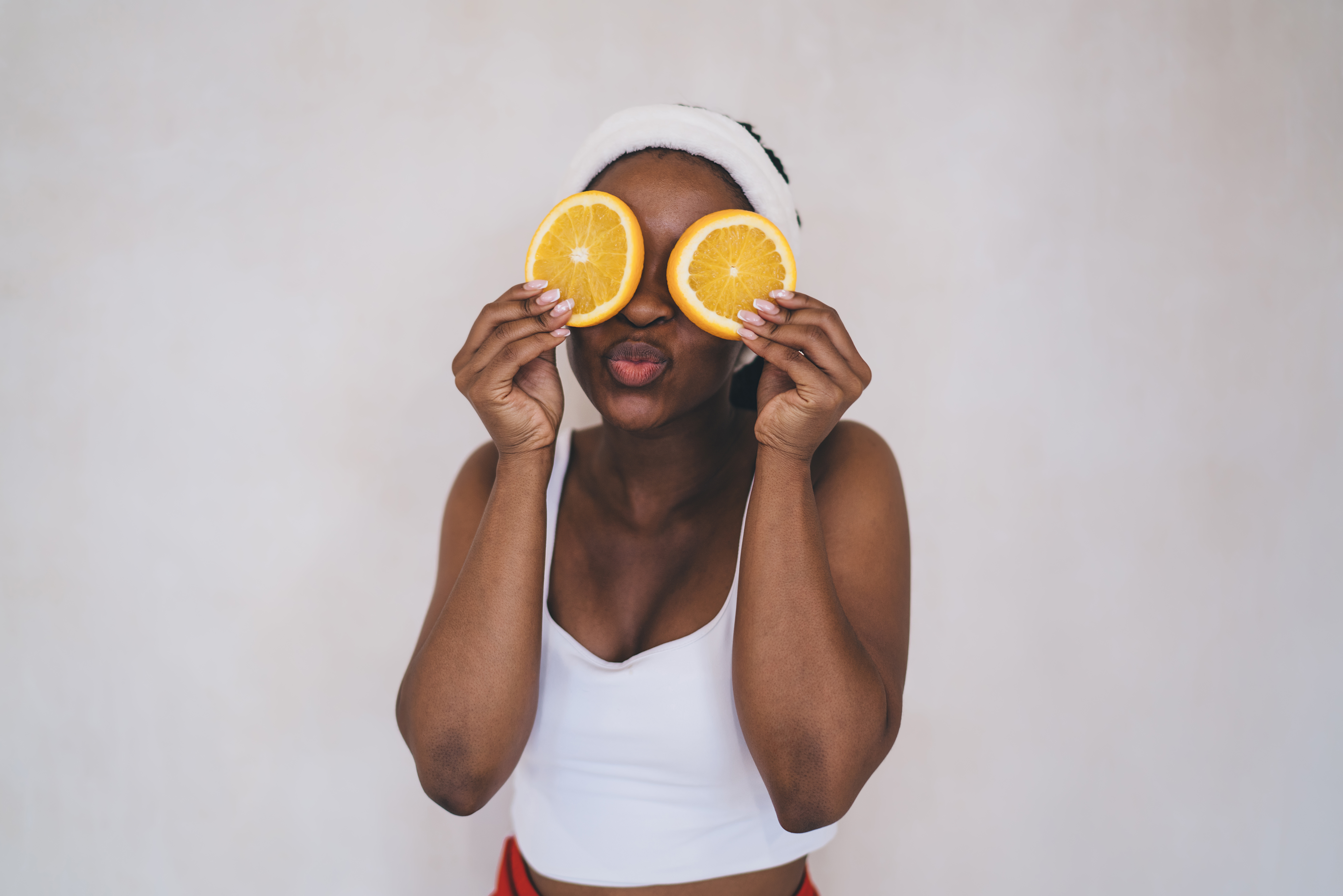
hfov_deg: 54.4
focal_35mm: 35
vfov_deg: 37.9
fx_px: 1306
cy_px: 448
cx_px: 672
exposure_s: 1/125
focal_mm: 35
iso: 160
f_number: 1.7
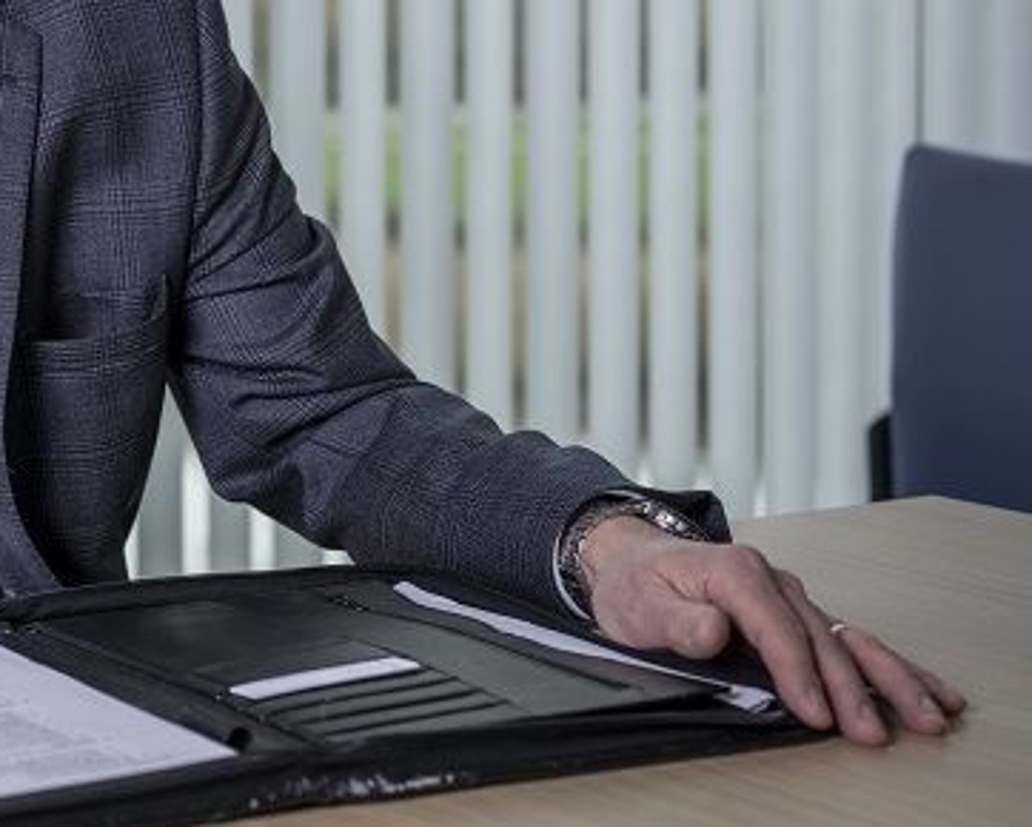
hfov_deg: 17.4
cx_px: -94
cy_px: 101
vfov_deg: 14.3
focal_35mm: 107
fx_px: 3270
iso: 400
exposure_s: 1/80
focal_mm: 50
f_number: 4
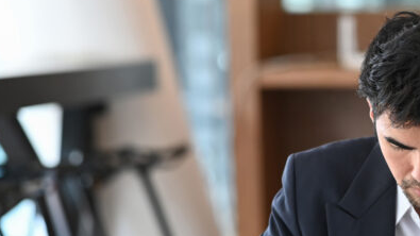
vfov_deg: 5.7
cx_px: 396
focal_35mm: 214
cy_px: 231
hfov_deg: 10.0
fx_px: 2383
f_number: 2.8
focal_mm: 105
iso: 800
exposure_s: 1/200
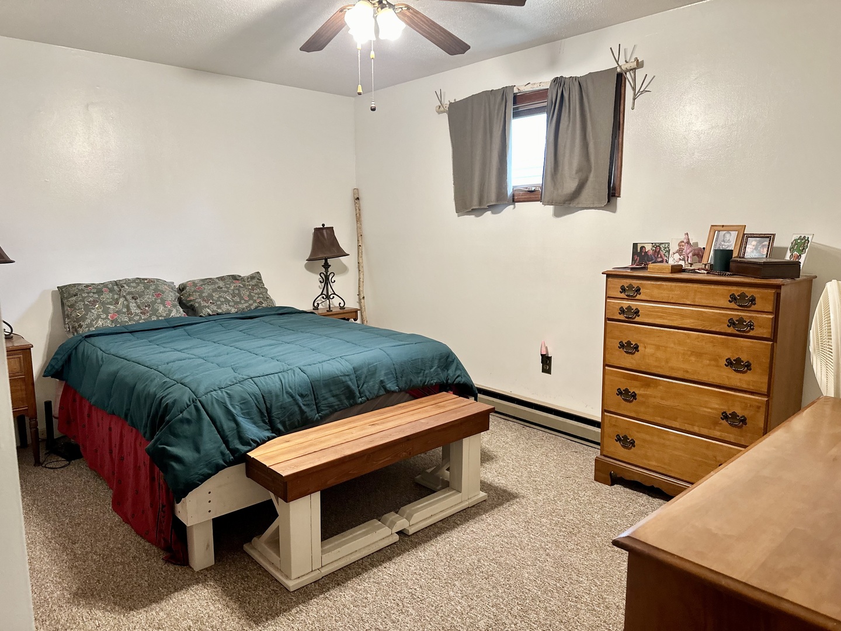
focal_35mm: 24
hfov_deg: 71.6
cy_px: 316
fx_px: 583
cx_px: 420
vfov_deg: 56.8
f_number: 1.78
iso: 250
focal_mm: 6.86
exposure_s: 1/60
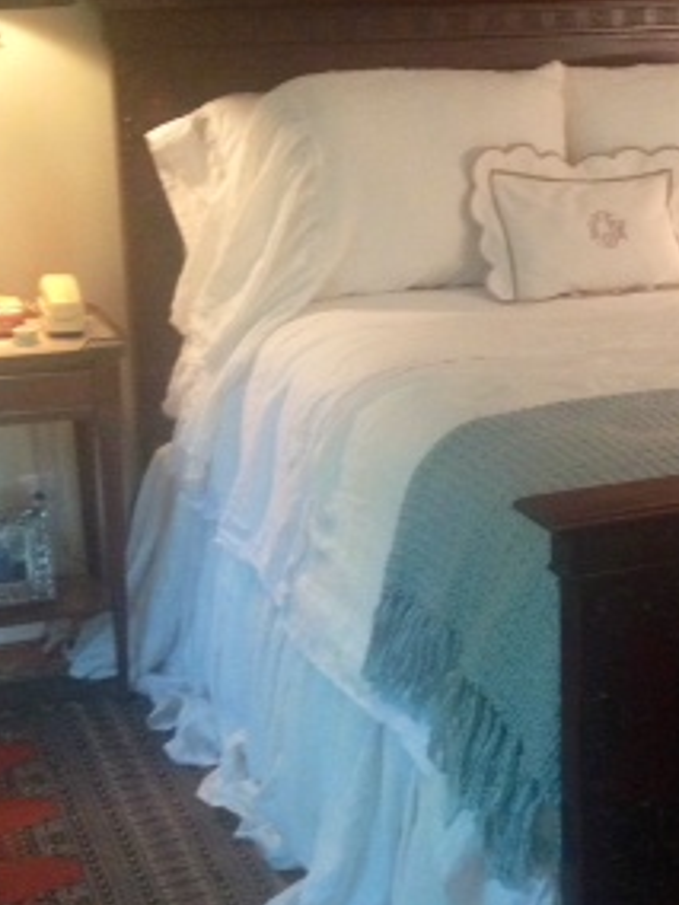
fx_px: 2066
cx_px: 561
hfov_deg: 18.5
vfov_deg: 24.7
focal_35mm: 79
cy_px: 449
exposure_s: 1/20
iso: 200
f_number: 2.4
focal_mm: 4.28
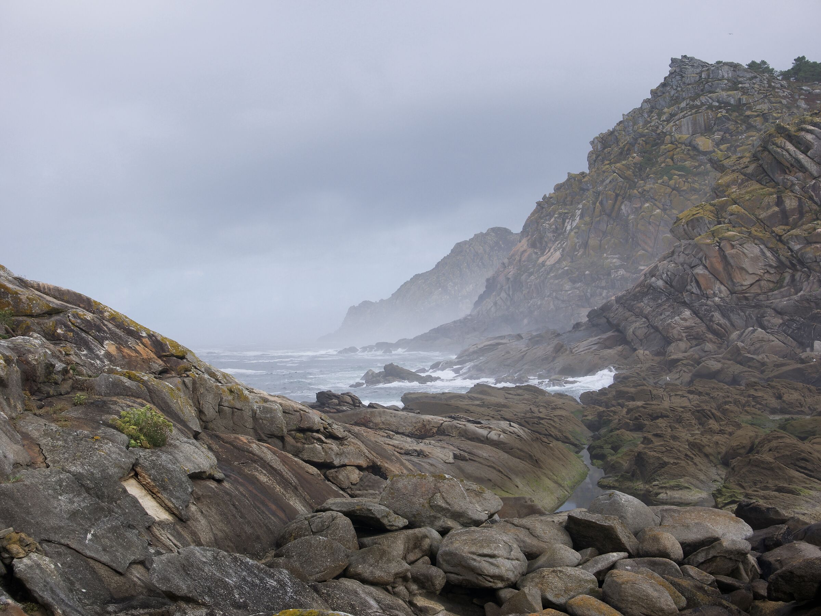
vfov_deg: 22.9
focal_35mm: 64
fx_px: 1519
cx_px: 410
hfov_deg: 30.3
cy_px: 308
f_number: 7.1
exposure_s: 1/250
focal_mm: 32
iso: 200
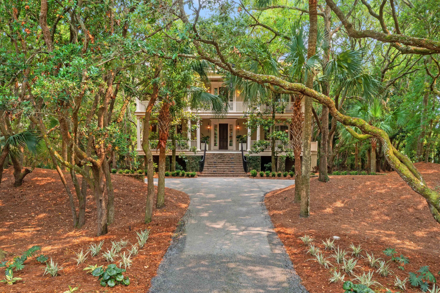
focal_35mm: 28
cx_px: 220
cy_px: 146
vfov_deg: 46.4
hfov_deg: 65.5
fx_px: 342
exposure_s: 1/15
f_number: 8
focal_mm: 10.26
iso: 100
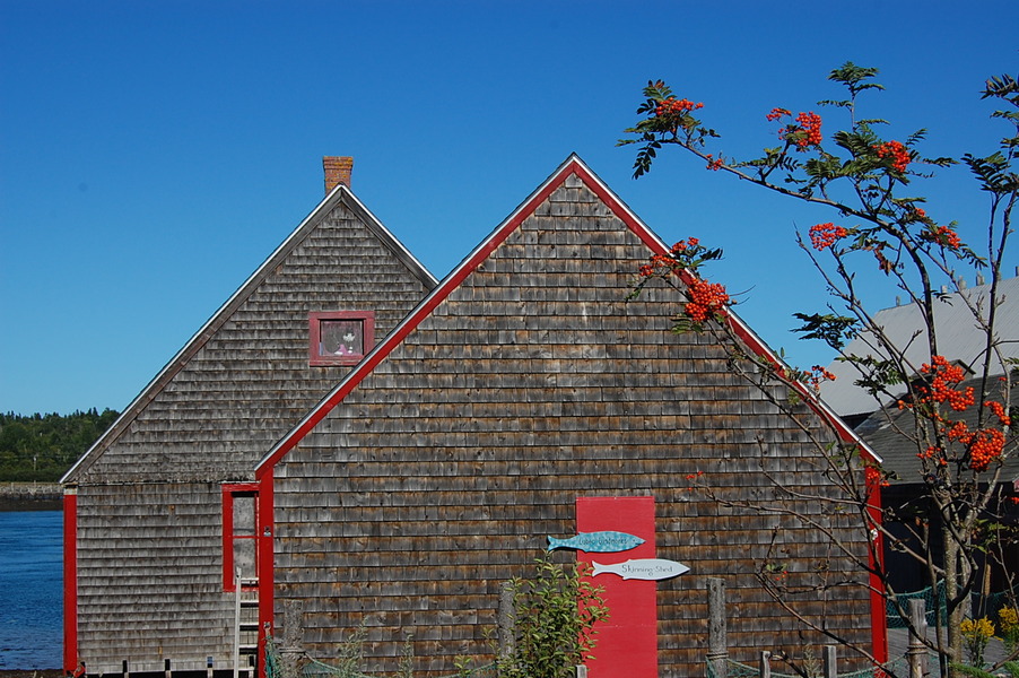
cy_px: 339
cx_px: 510
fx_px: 1358
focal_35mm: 48
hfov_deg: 41.1
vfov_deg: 28.0
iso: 200
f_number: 11
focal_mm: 32
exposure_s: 1/500
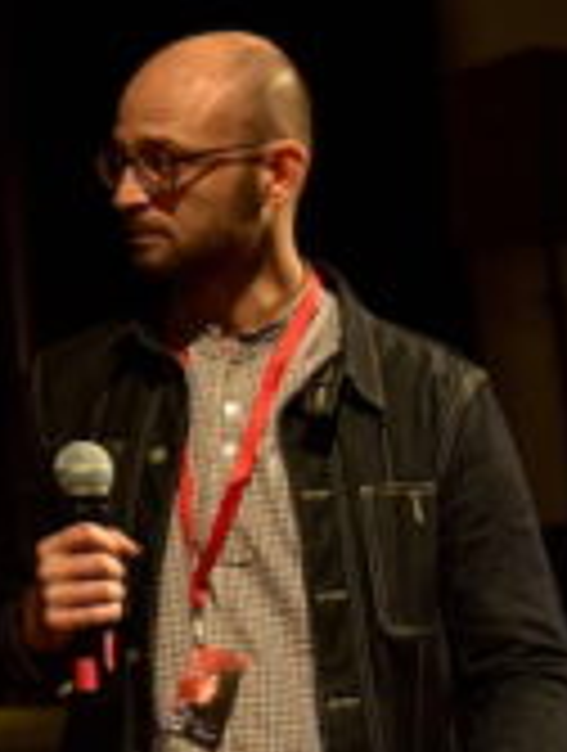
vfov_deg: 19.6
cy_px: 286
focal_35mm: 100
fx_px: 2176
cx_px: -486
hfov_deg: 13.2
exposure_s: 1/80
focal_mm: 29
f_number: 2.8
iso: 1000
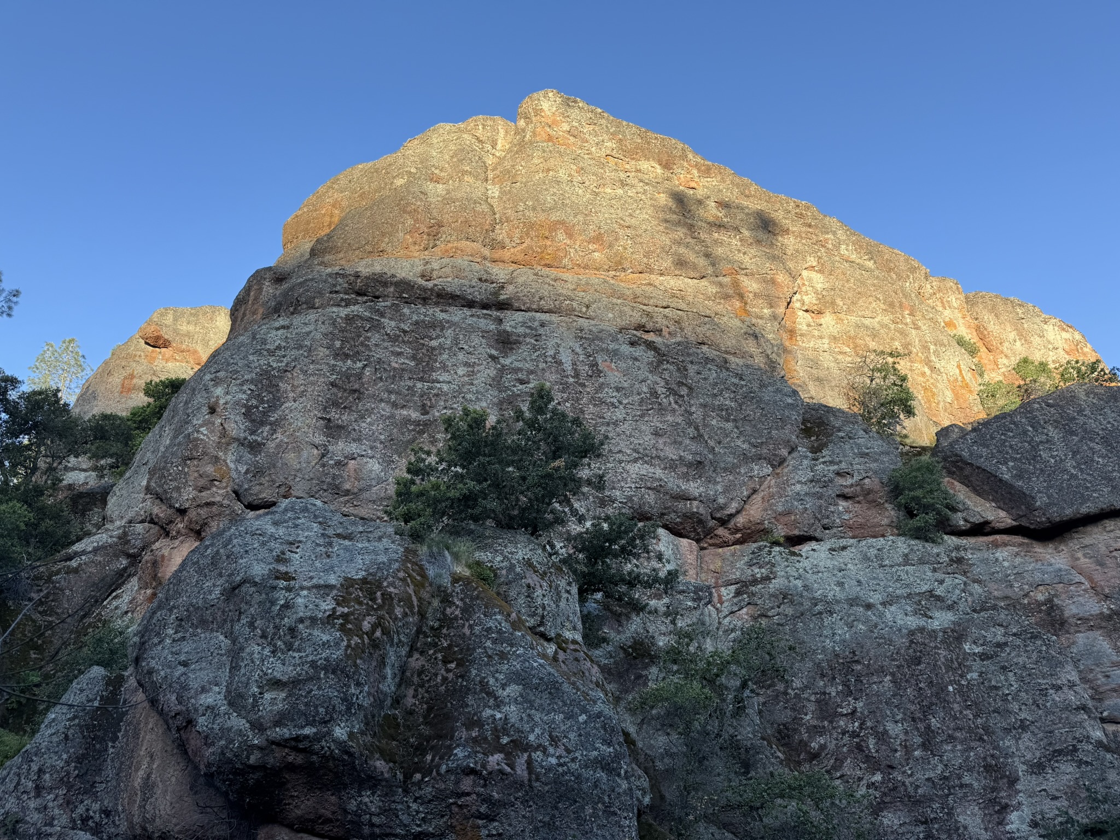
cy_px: 420
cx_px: 560
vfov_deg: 56.8
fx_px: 777
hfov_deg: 71.6
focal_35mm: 24
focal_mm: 6.76
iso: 80
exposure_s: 1/967
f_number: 1.78
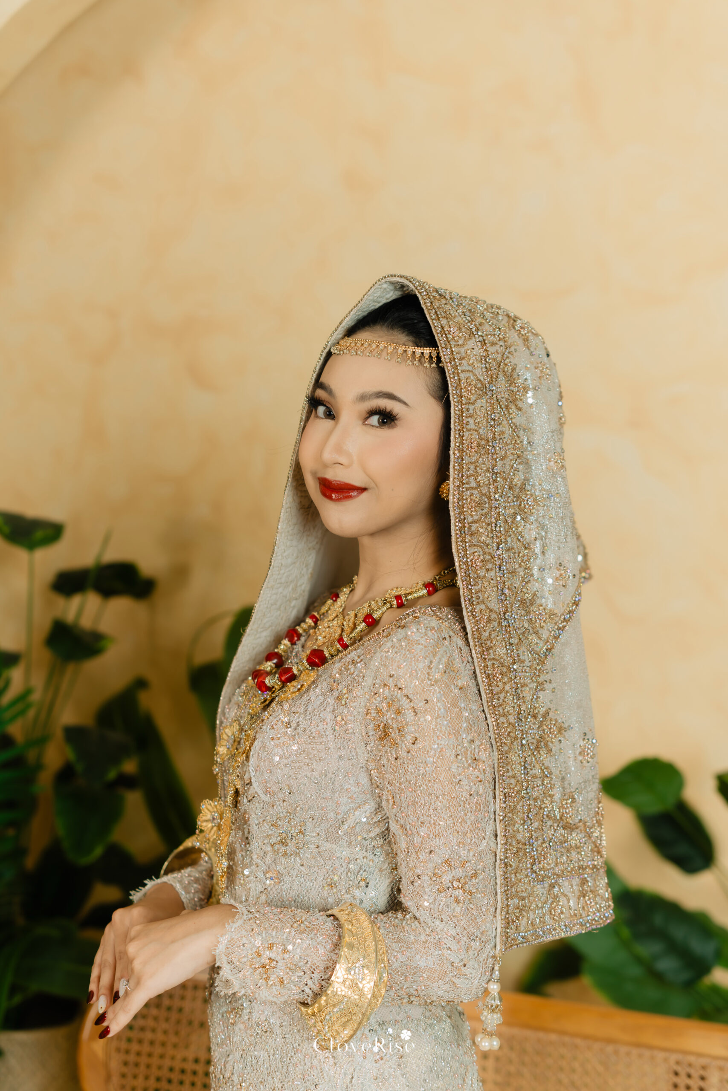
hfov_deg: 27.0
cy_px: 546
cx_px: 364
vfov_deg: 39.6
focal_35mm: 50
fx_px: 1516
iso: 125
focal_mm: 50
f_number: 2.8
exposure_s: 1/125
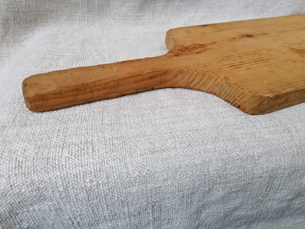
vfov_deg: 51.4
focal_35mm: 27
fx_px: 238
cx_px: 152
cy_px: 114
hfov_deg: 65.3
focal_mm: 4.75
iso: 500
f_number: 1.8
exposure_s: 1/25
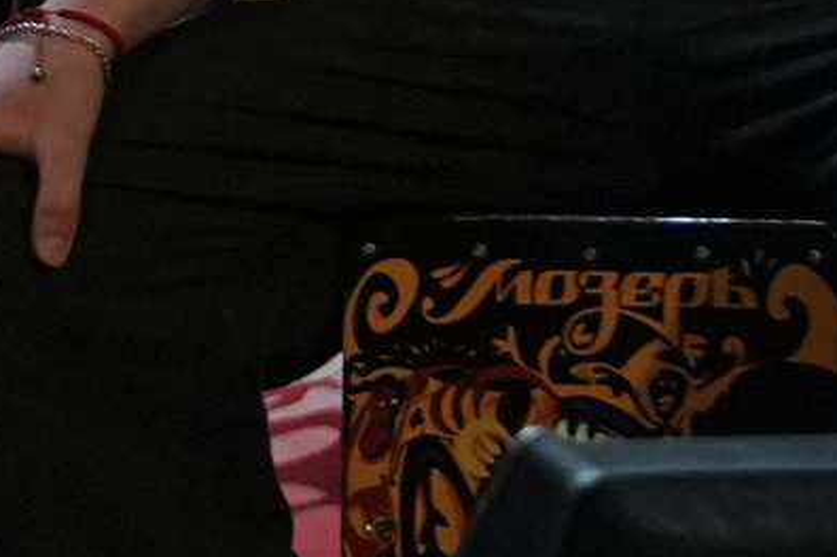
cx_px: -829
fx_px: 34975
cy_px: -509
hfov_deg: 1.4
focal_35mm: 1505
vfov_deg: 0.9
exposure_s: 1/400
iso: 2500
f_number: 2.8
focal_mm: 155
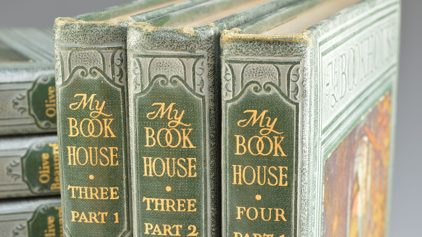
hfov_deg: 22.3
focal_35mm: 96
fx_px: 1070
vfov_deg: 12.7
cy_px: 148
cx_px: 189
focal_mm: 55
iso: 200
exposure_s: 1/160
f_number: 14
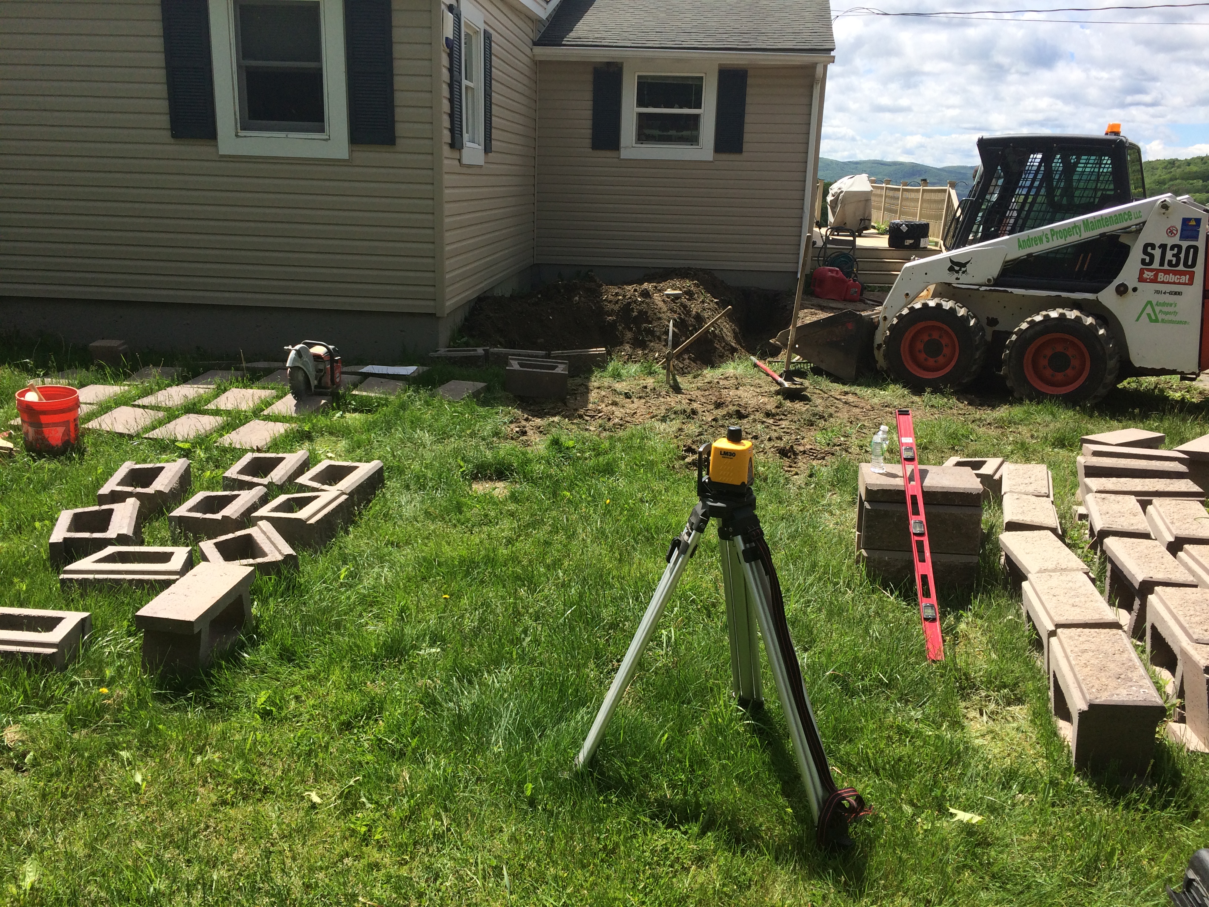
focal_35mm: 29
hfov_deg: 61.7
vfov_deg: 48.2
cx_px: 604
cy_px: 454
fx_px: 1013
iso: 32
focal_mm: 4.15
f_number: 2.2
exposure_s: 1/1709
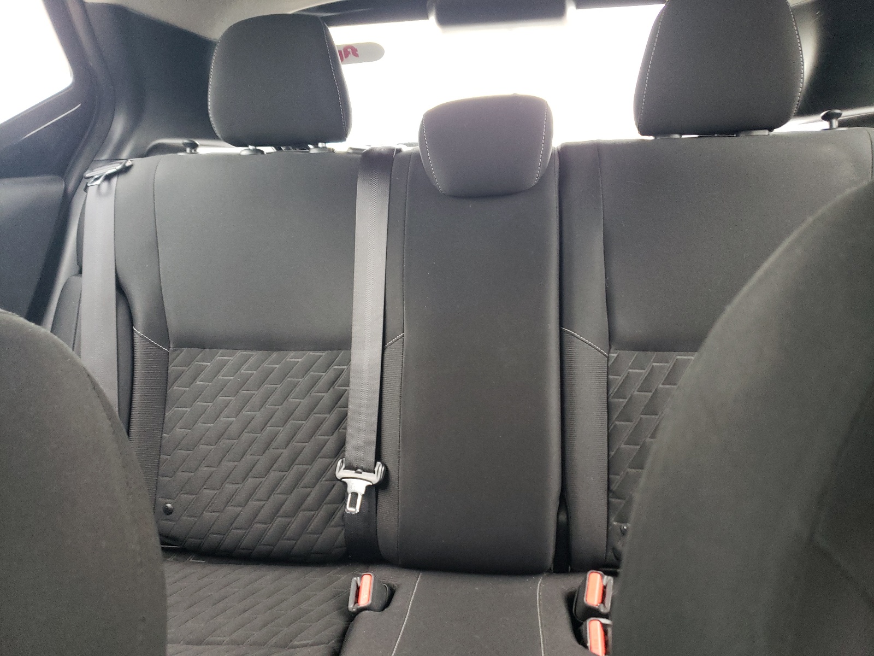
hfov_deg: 67.3
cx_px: 437
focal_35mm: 26
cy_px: 328
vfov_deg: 53.1
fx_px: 656
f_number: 1.5
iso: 176
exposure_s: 1/60.2
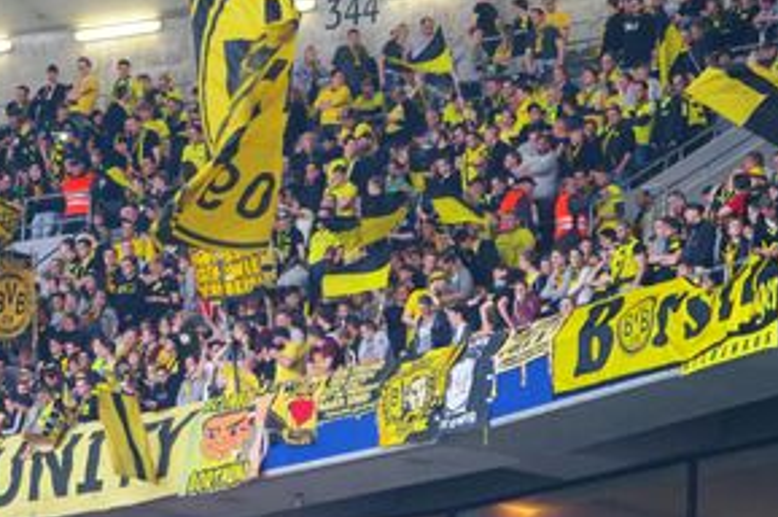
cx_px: 81
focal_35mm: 408
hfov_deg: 5.1
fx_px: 8807
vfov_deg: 3.4
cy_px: 221
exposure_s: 1/90
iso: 1600
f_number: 6.7
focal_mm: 138
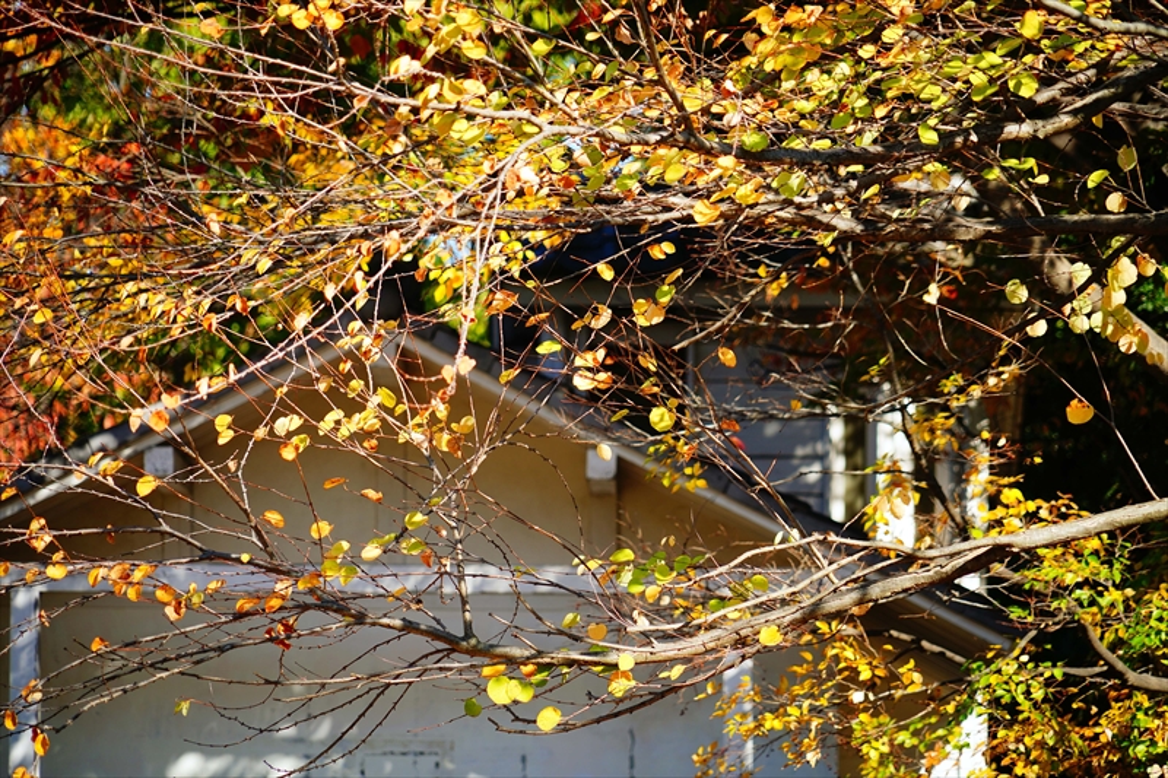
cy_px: 389
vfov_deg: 5.7
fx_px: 7785
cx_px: 584
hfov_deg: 8.6
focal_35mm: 240
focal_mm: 240
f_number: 6.3
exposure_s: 1/250
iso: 160
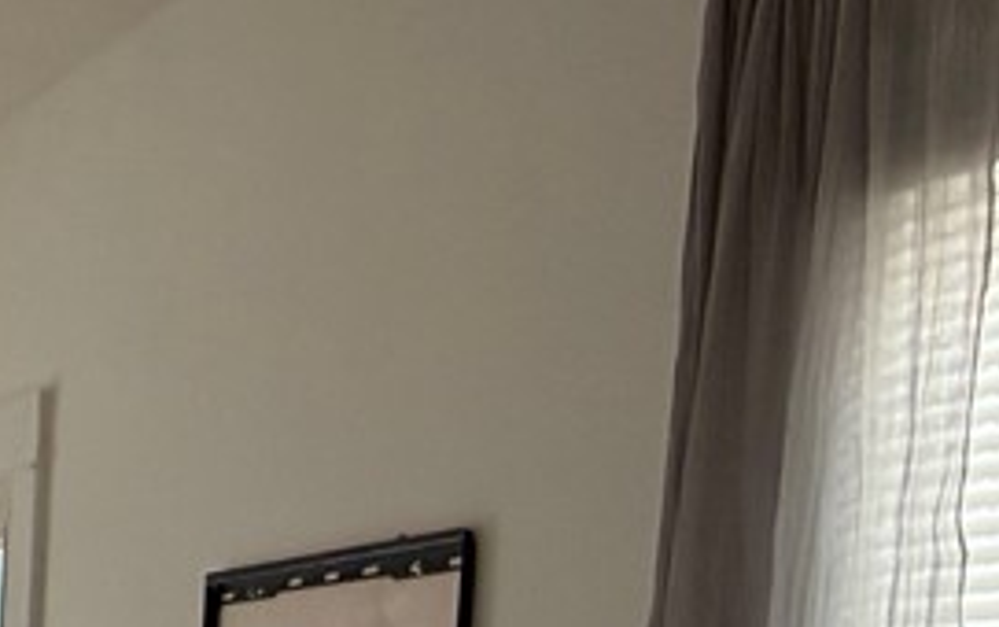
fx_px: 2616
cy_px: 940
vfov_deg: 12.9
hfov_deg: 17.4
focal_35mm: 96
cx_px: -815
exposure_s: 1/99
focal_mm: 2.22
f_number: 2.2
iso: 125
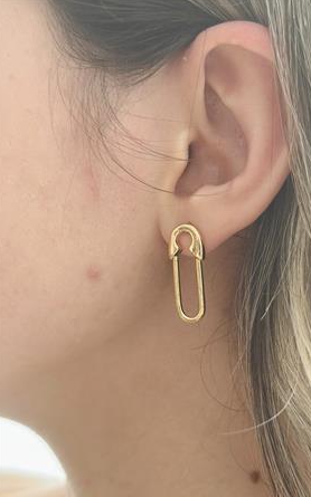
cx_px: 217
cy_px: 294
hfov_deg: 21.2
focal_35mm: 61
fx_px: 828
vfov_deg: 33.4
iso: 160
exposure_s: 1/60
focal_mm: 6.86
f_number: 1.78
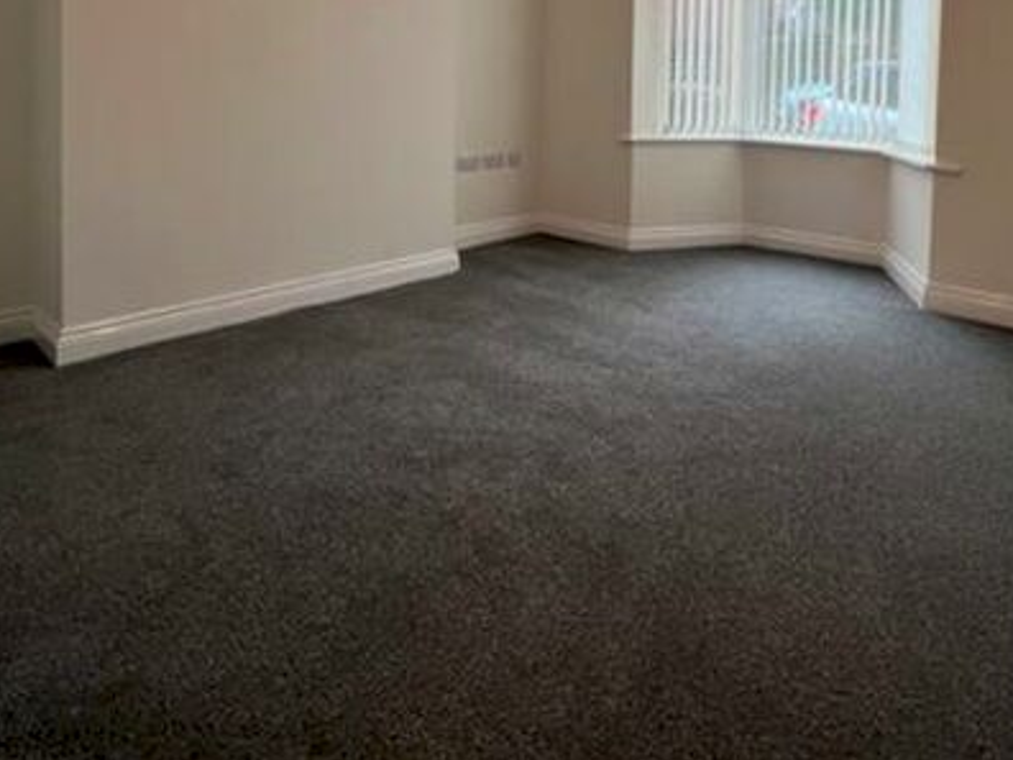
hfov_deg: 73.4
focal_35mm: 23
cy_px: 96
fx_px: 673
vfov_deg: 52.7
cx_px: 586
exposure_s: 1/100
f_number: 1.8
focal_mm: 1.57
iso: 125
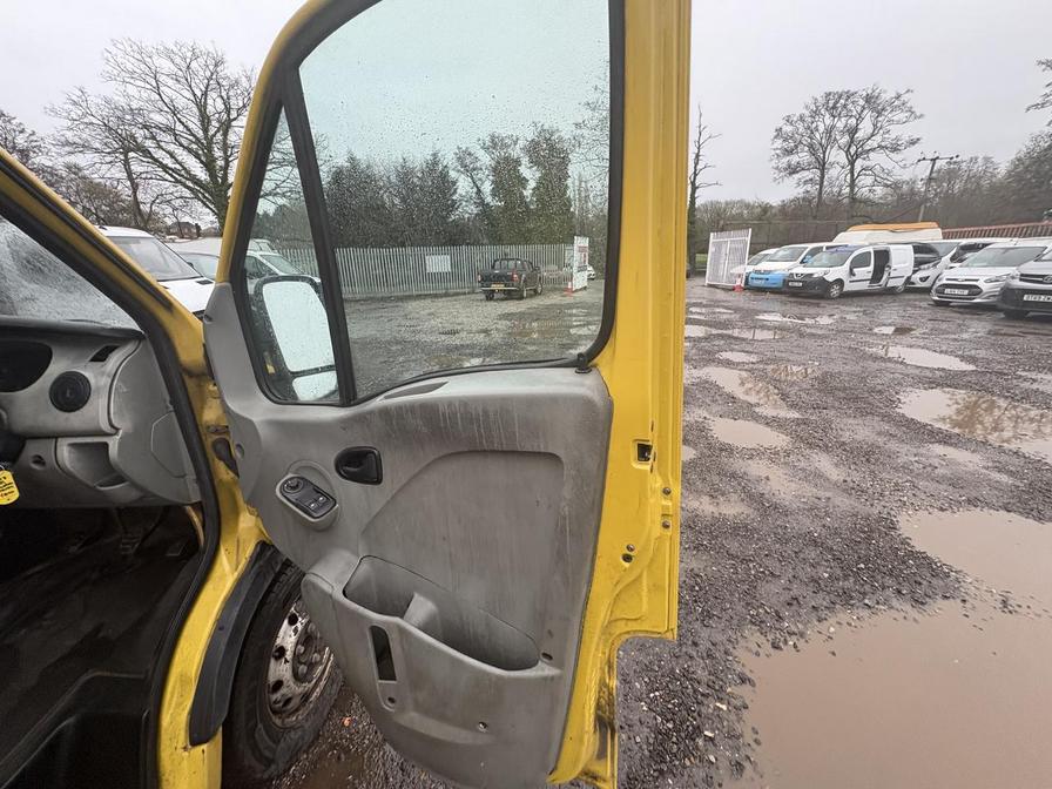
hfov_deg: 102.1
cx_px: 526
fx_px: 425
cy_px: 394
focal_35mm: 14
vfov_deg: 85.7
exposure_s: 1/99
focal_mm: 2.22
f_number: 2.2
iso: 160
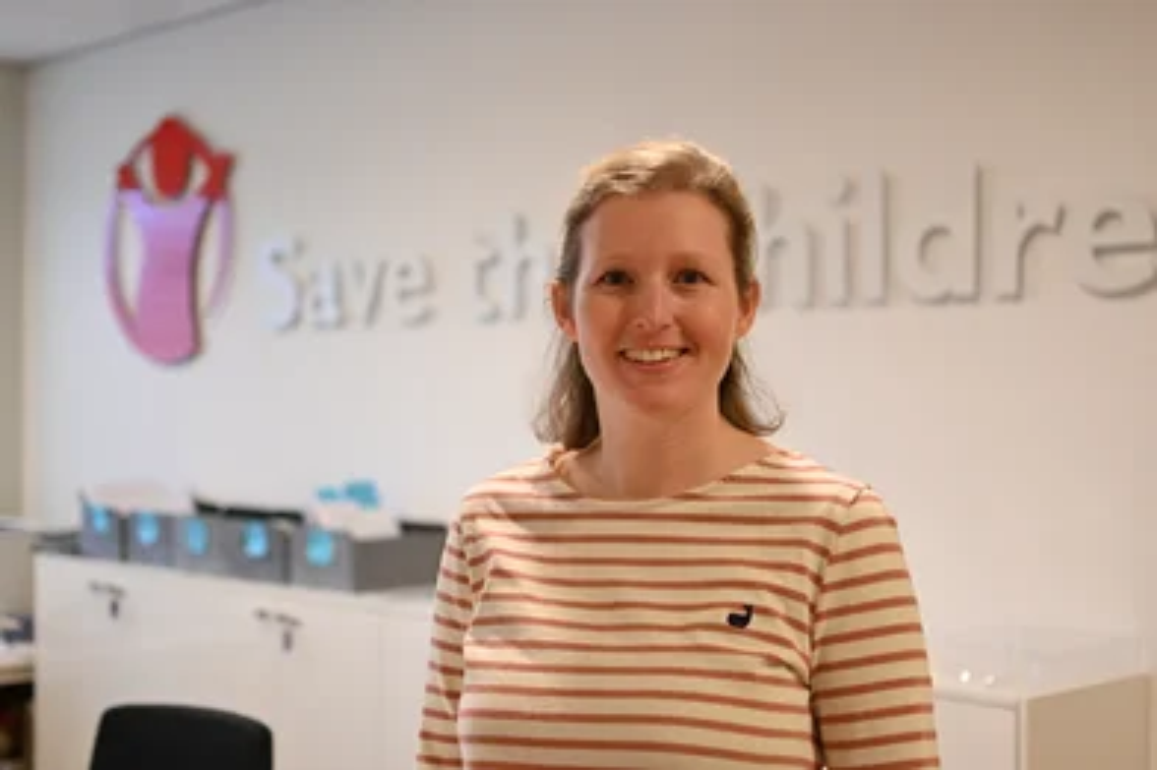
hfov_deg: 37.9
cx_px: 578
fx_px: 1686
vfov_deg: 25.7
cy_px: 385
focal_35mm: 52
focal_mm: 35
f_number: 1.8
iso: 200
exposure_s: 1/100
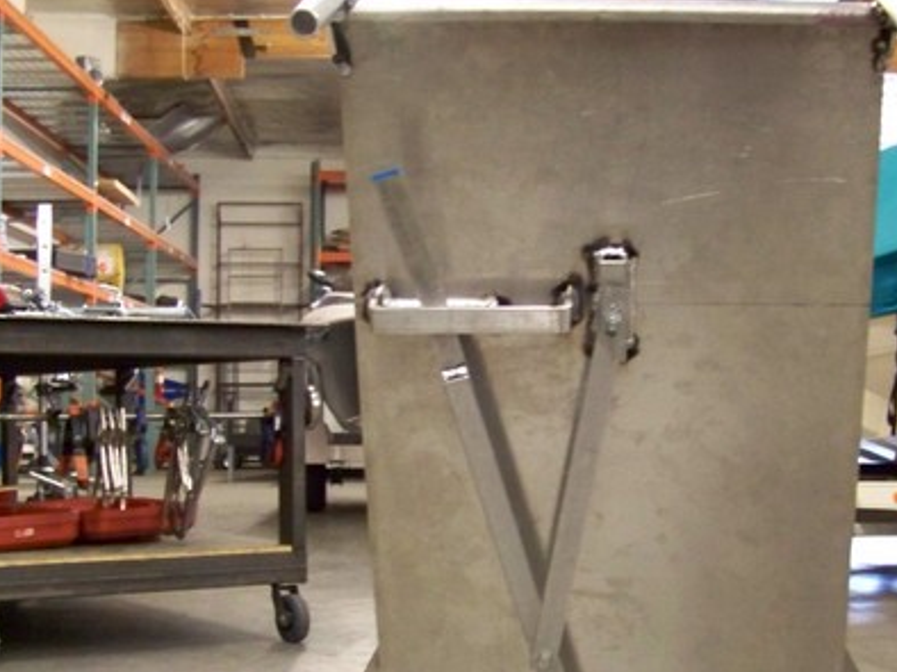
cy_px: 505
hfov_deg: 29.9
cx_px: 642
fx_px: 1657
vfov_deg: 22.7
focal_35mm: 64
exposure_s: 1/13
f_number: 2.8
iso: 400
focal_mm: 5.85
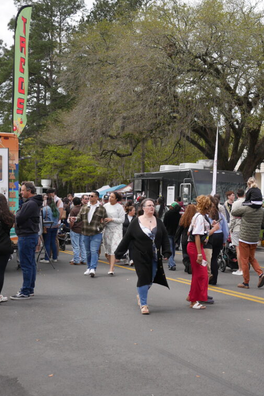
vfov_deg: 35.6
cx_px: 200
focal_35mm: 56
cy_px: 199
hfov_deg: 23.9
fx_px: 616
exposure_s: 1/4000
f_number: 2
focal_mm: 20
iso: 200
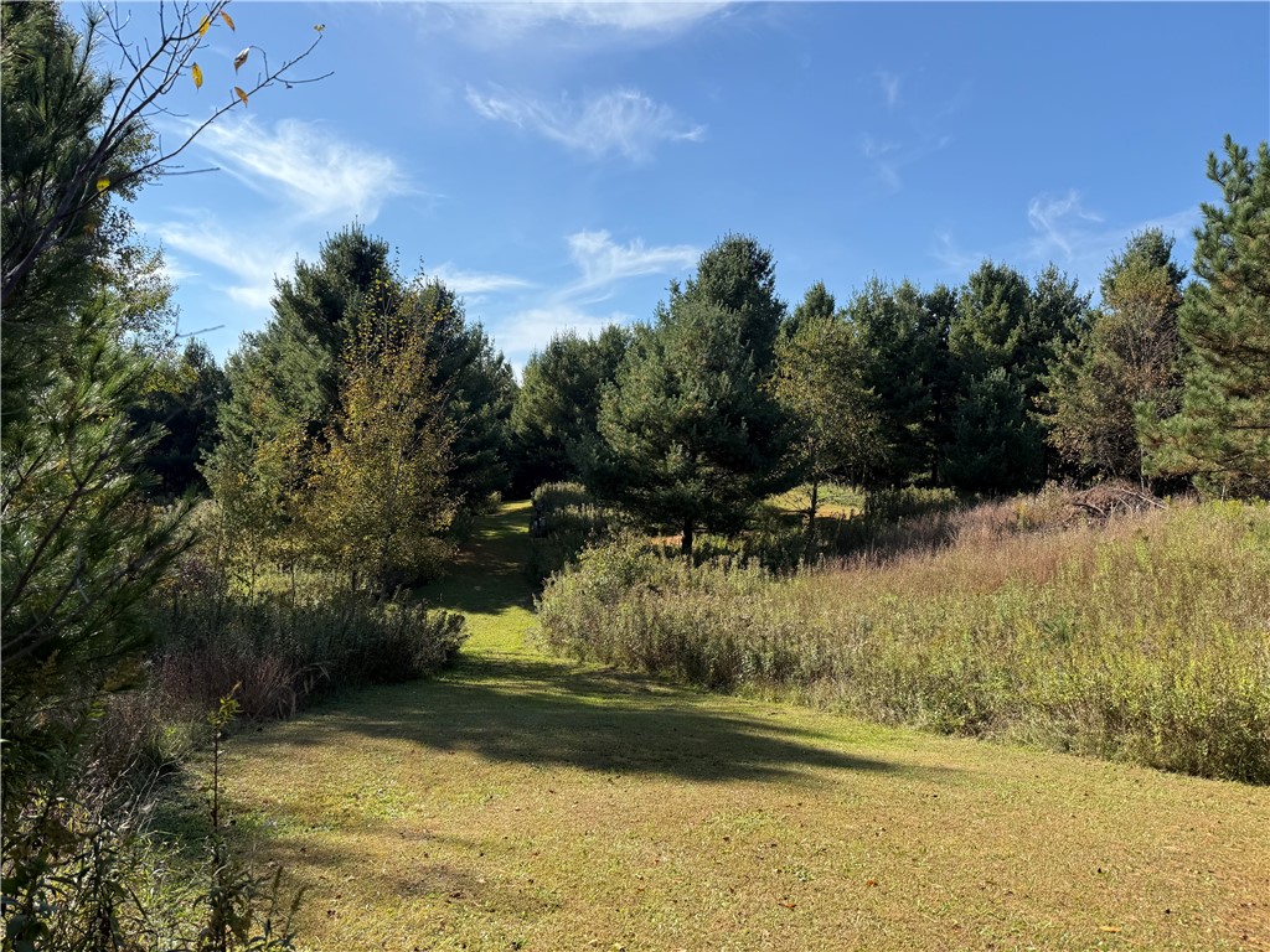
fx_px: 881
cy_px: 476
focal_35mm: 24
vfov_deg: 56.8
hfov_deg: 71.6
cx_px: 635
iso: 80
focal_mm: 6.76
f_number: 1.78
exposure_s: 1/3145
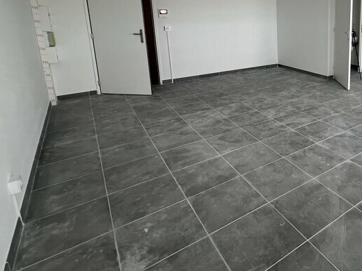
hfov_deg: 62.3
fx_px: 251
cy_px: 65
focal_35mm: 24
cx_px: 313
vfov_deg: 53.9
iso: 50
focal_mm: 1.57
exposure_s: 1/99
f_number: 1.8
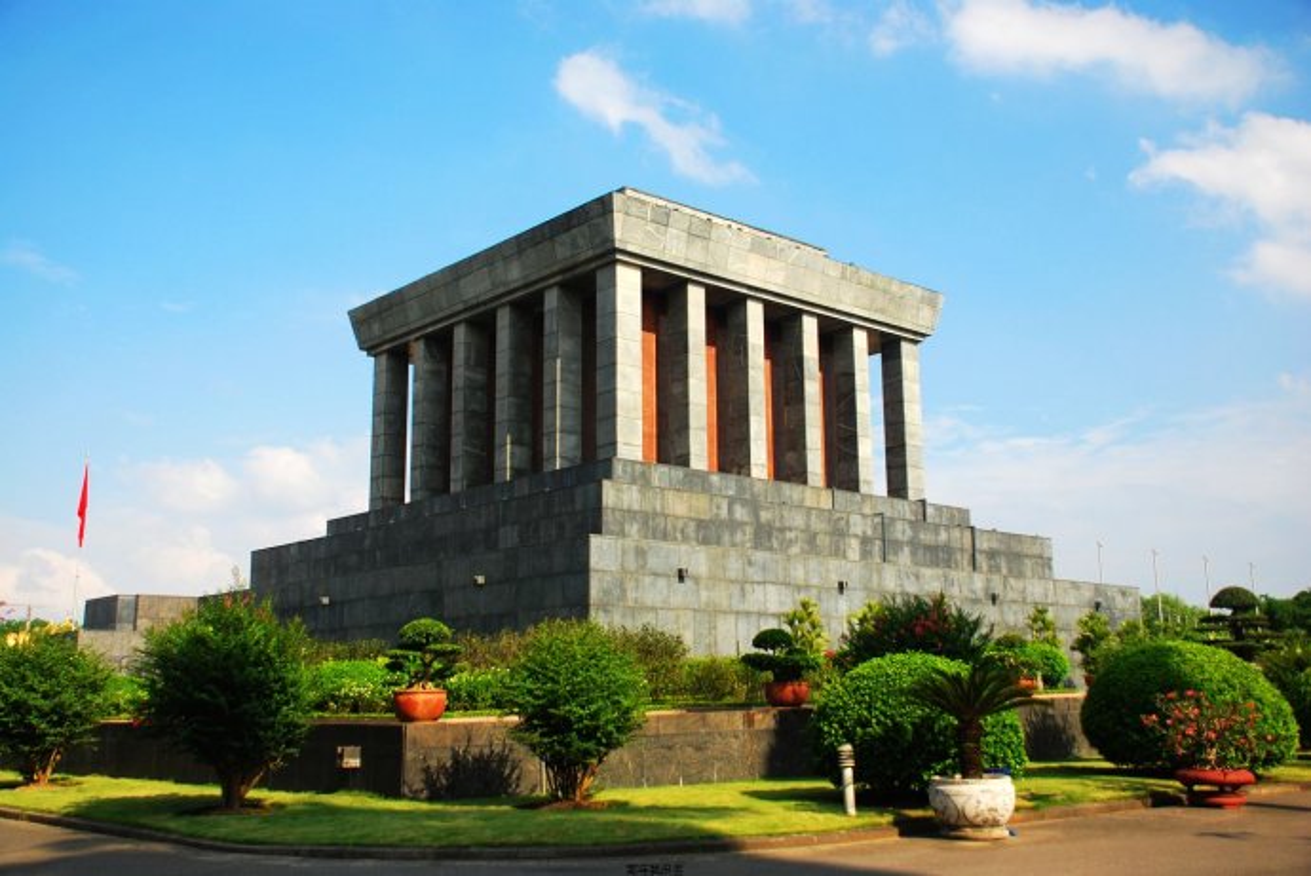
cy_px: 438
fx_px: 1312
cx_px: 656
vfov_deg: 36.9
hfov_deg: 53.1
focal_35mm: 36
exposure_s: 1/800
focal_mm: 24
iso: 100
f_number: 4
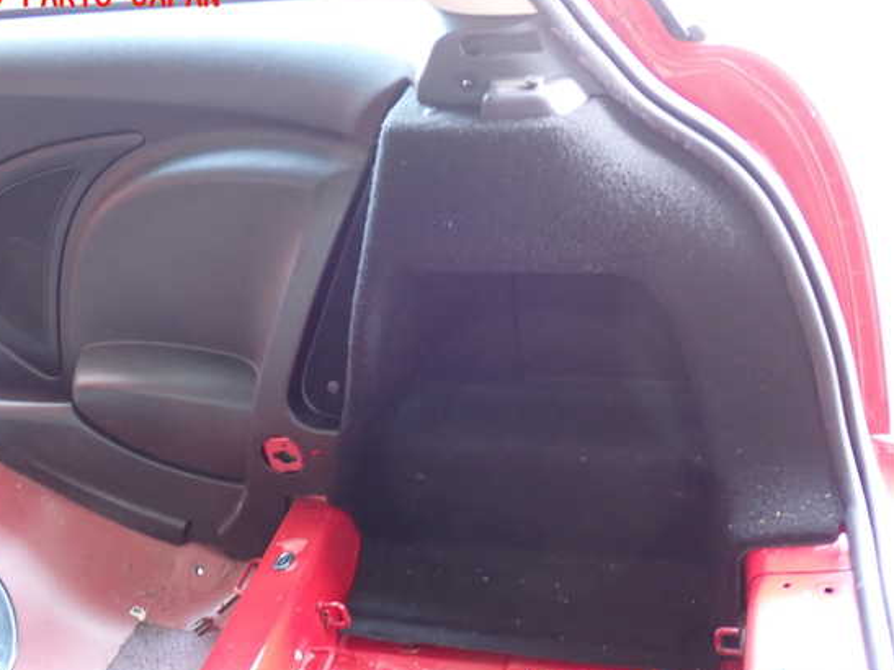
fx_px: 1162
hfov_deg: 42.1
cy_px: 343
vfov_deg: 32.2
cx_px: 413
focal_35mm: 45
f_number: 2.8
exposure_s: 1/25
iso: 800
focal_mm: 7.31
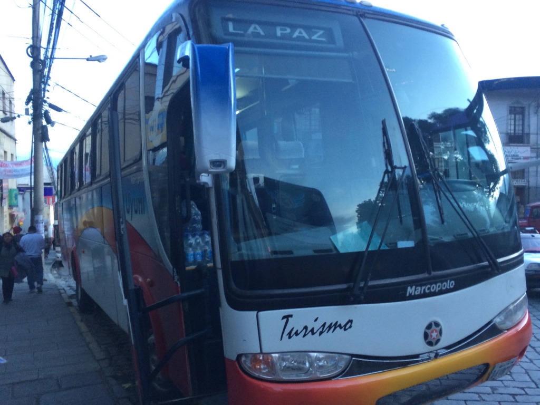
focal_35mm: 29
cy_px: 202
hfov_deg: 61.7
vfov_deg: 48.2
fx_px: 452
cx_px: 270
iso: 125
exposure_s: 1/30
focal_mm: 4.15
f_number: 2.2
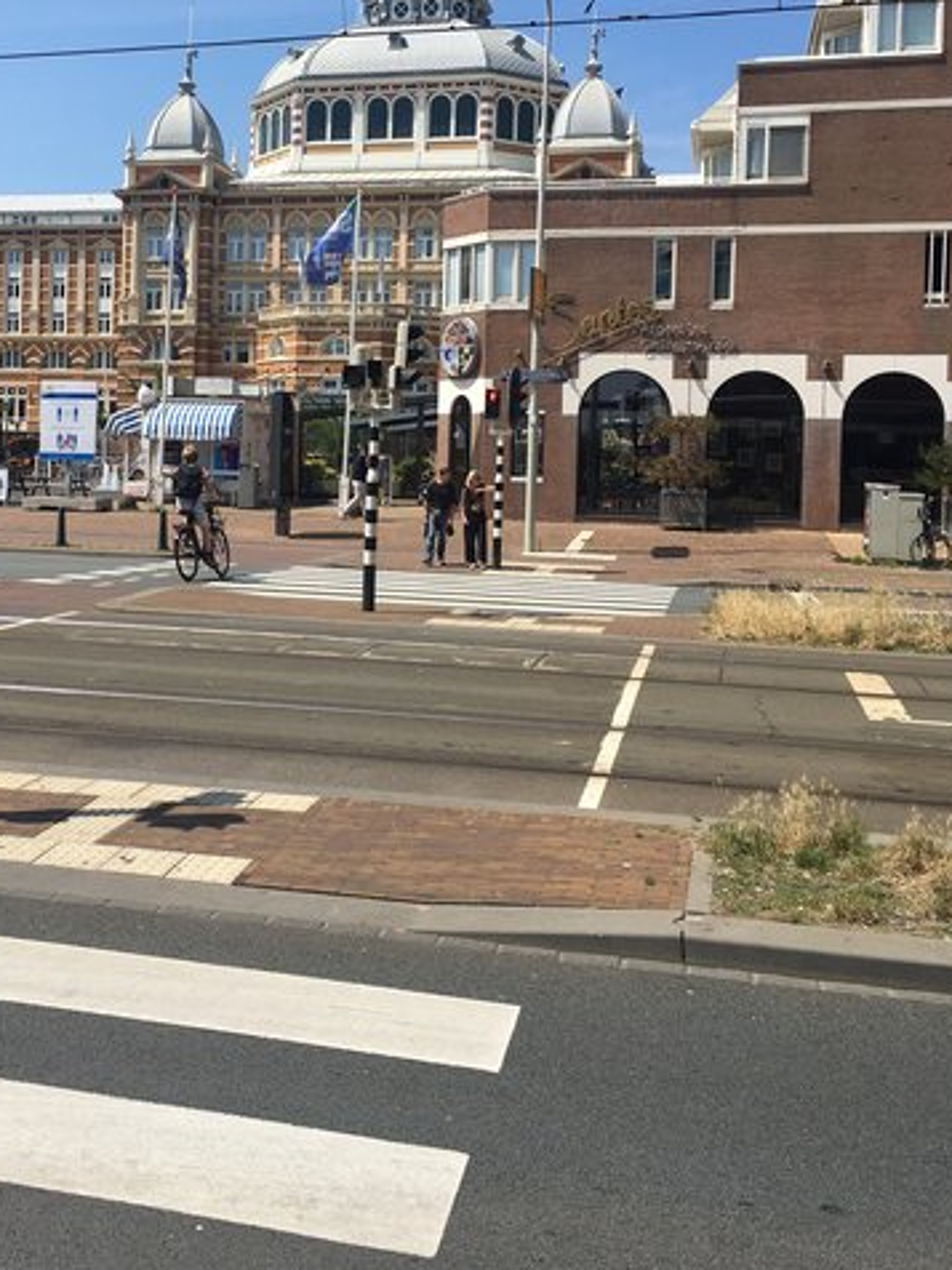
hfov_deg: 36.6
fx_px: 1430
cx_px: 349
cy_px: 464
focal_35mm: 39
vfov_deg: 47.4
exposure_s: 1/2024
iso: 25
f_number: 2.2
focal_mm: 4.15
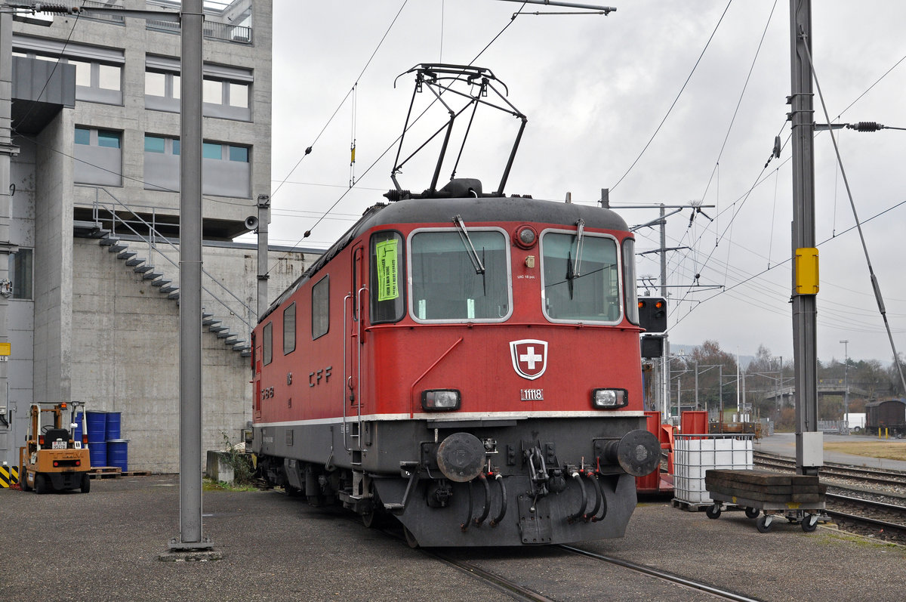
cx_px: 453
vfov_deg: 29.8
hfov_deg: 43.7
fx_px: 1131
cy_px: 301
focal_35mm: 45
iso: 500
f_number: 6.3
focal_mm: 30
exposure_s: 1/160
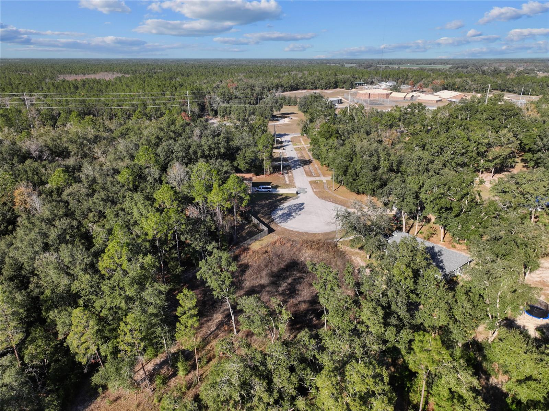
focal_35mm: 24
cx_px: 274
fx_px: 380
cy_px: 206
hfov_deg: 71.6
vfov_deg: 56.8
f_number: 2.8
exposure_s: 1/50
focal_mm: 12.29
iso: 120
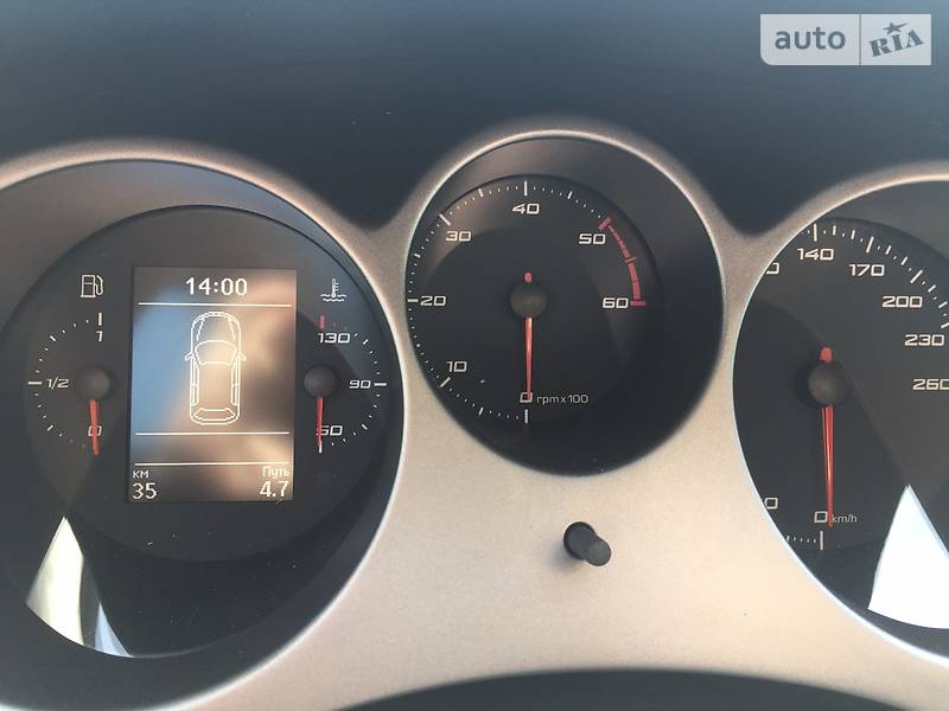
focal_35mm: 29
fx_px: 795
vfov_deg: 48.2
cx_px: 474
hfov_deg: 61.7
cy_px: 356
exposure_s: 1/50
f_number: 2.2
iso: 40
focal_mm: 4.2
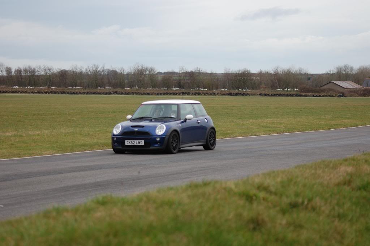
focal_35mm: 117
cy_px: 123
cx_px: 185
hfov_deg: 17.5
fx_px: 1202
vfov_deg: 11.7
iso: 280
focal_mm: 78
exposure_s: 1/1000
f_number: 4
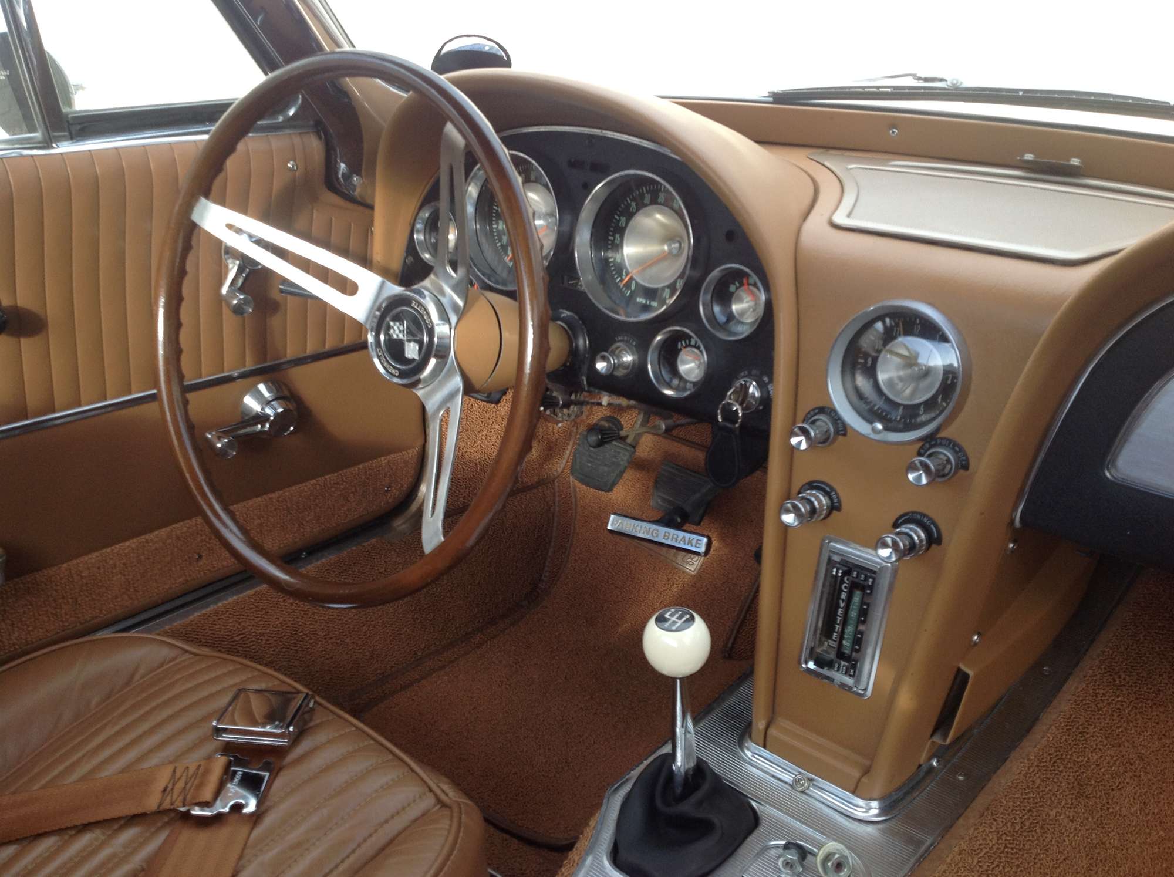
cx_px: 587
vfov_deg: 40.6
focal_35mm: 35
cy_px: 438
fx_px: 1185
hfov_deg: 52.7
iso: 50
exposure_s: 1/133
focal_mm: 4.28
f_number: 2.4
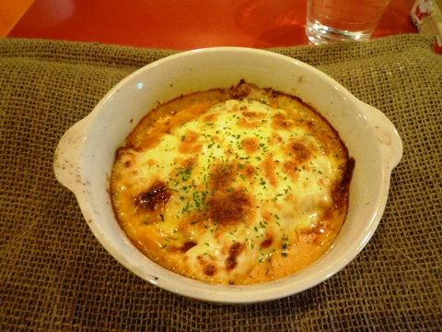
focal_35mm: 25
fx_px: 319
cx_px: 221
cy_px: 166
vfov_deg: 54.9
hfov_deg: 69.4
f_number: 2.8
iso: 320
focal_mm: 4.4
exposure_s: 1/30
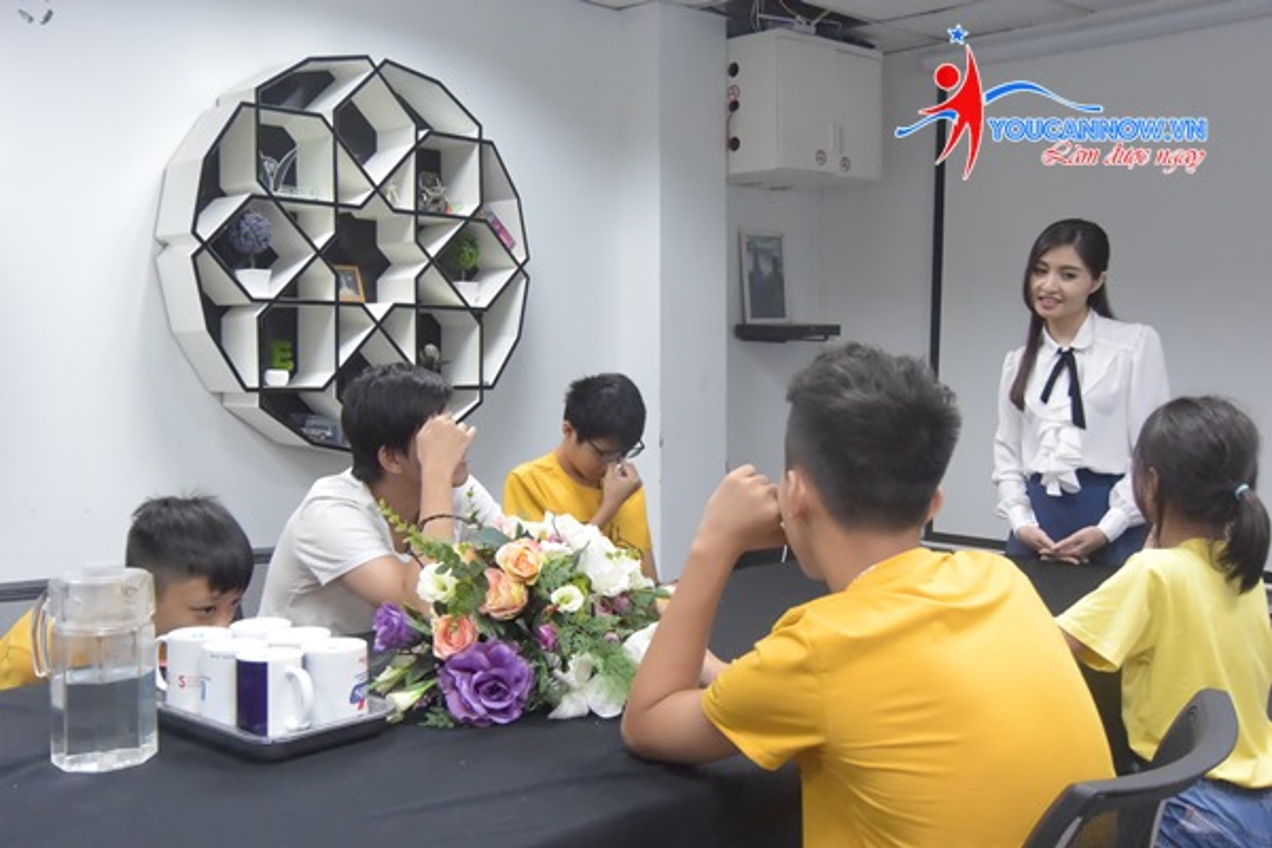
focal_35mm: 36
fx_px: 1272
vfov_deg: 36.9
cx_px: 636
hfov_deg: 53.1
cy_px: 424
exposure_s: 1/60
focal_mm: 13.6
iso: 3200
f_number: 4.5
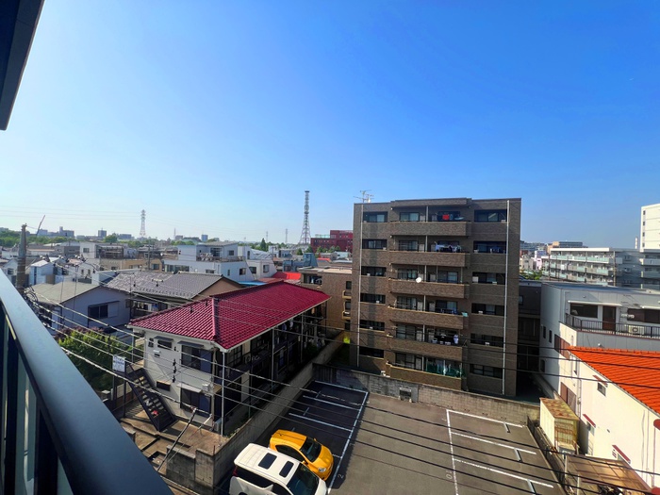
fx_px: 248
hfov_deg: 106.2
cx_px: 330
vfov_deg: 89.9
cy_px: 248
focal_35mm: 13
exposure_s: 1/2320
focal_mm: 1.57
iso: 32
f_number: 1.8
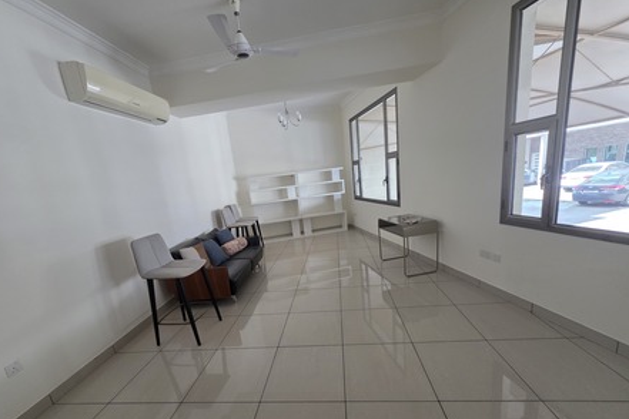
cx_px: 306
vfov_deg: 80.8
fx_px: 245
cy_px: 236
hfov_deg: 104.2
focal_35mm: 14
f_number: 1.9
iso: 200
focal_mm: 2.2
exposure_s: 1/100
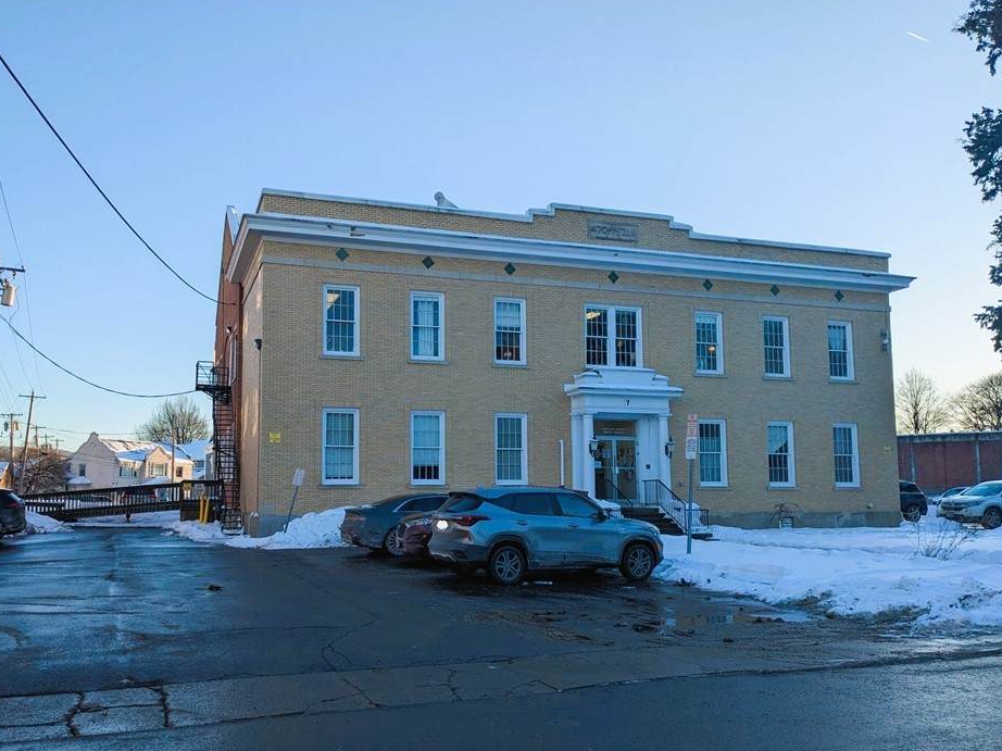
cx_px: 458
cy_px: 412
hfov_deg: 59.9
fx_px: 868
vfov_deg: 46.7
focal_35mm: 30
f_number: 1.73
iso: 41
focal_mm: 4.38
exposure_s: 1/1462
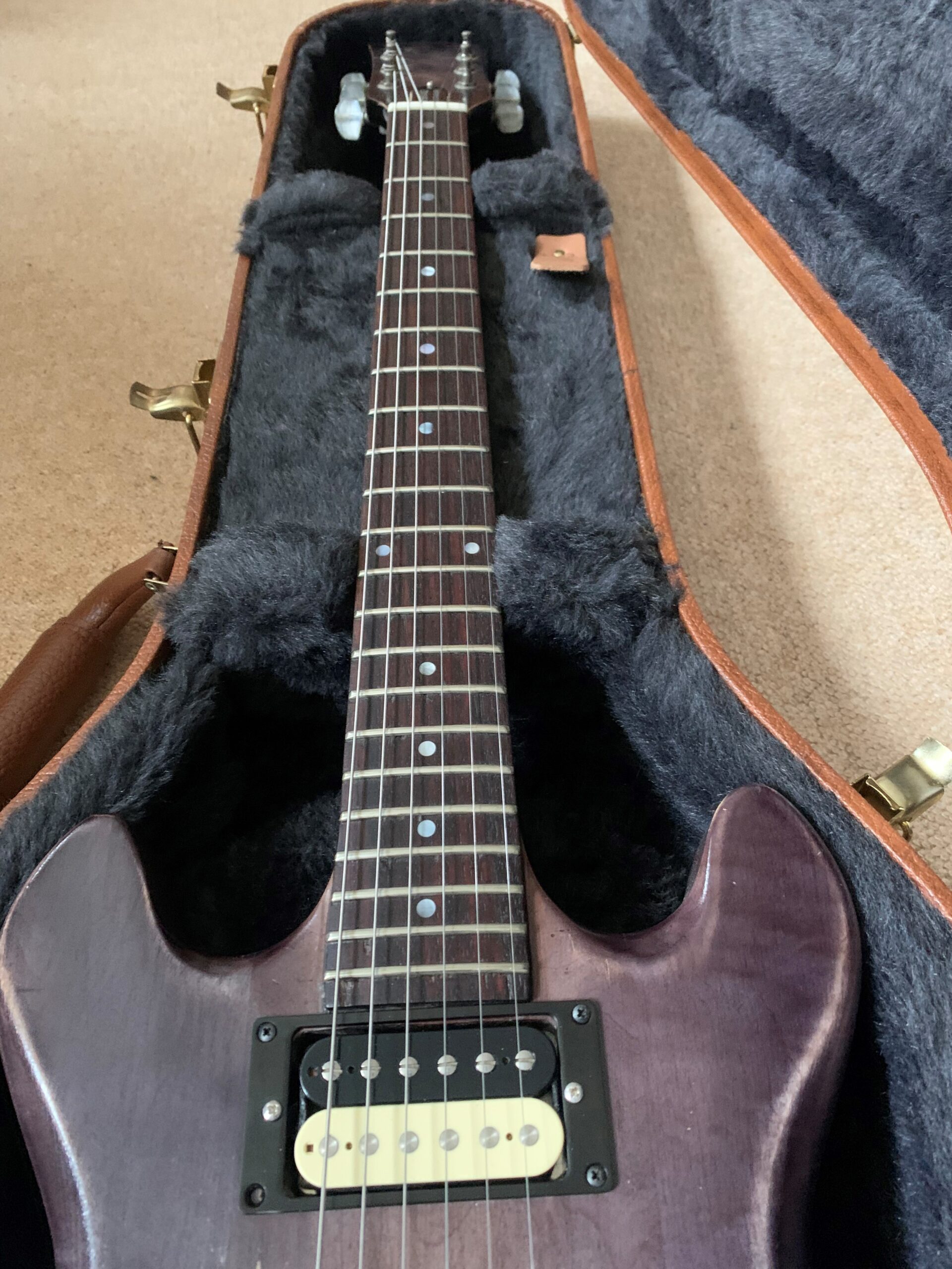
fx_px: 953
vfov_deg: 67.3
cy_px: 634
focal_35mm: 26
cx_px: 476
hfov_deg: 53.1
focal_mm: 4.25
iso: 640
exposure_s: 1/30
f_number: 1.8
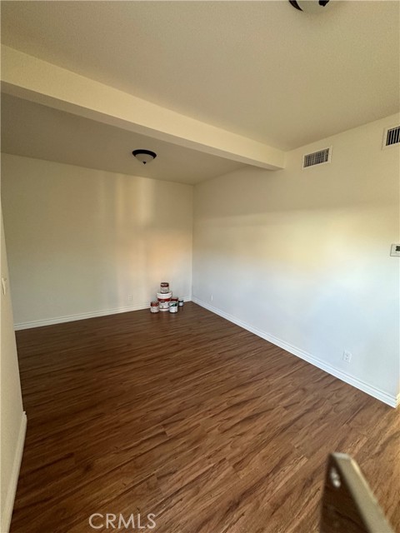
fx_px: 216
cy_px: 266
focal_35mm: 14
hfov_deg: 85.7
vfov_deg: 102.1
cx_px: 200
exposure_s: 1/63
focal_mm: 2.22
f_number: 2.2
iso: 320
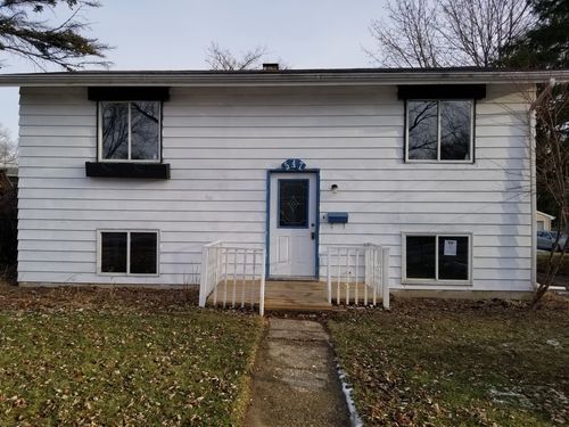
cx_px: 284
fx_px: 427
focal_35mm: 26
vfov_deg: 53.1
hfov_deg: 67.3
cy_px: 214
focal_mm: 4.25
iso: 50
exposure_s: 1/1164
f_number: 1.7
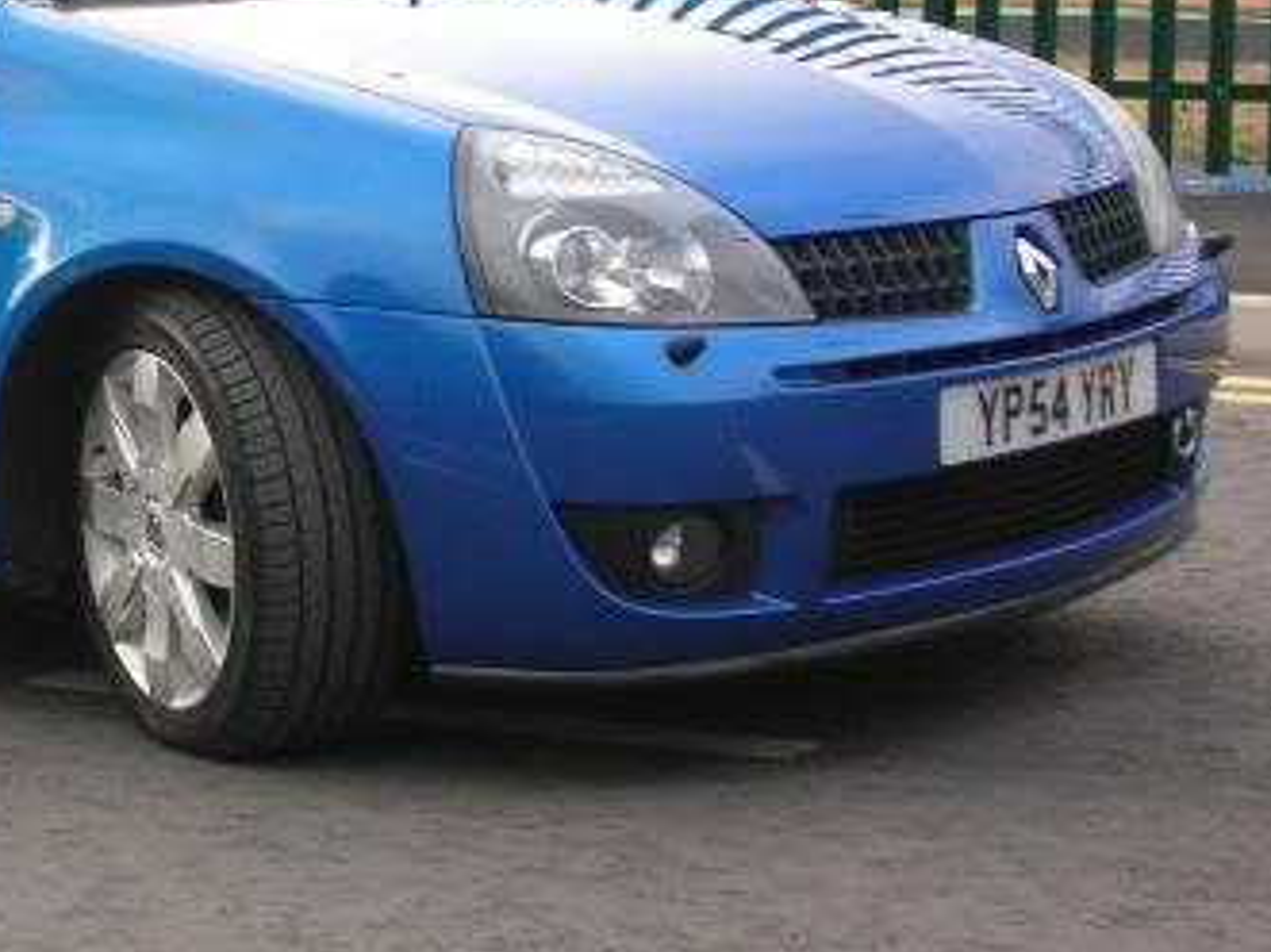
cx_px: 73
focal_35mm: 112
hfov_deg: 17.3
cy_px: 190
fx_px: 4111
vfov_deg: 13.2
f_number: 3.5
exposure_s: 1/100
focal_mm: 9.6
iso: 50
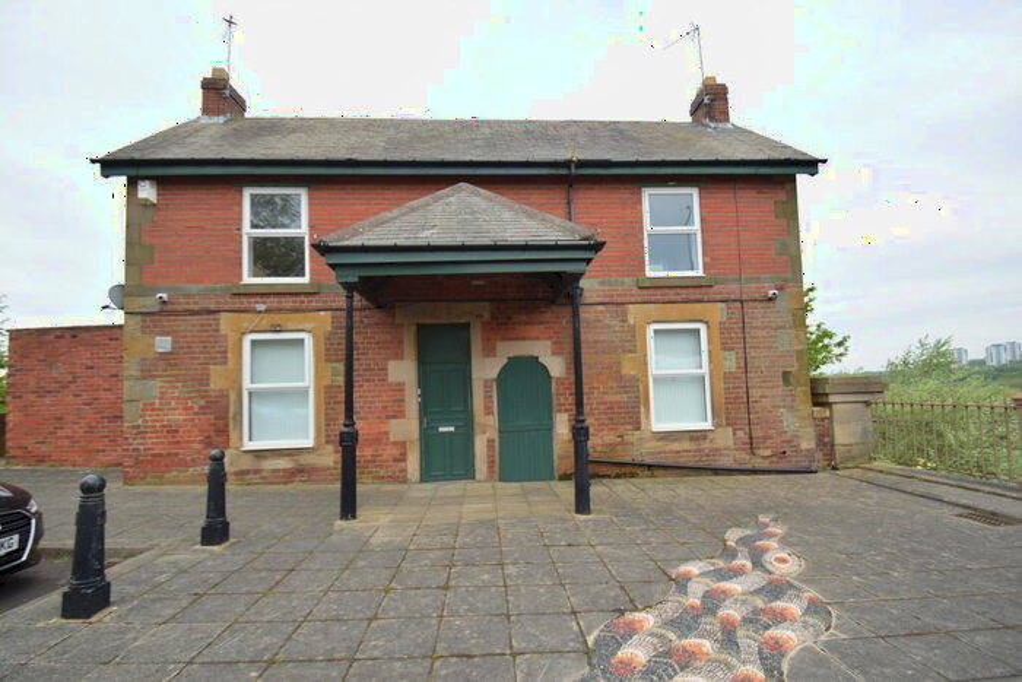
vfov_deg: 77.4
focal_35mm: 15
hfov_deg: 100.4
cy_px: 341
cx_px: 511
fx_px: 426
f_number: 5.6
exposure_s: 1/125
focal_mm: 10
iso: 100
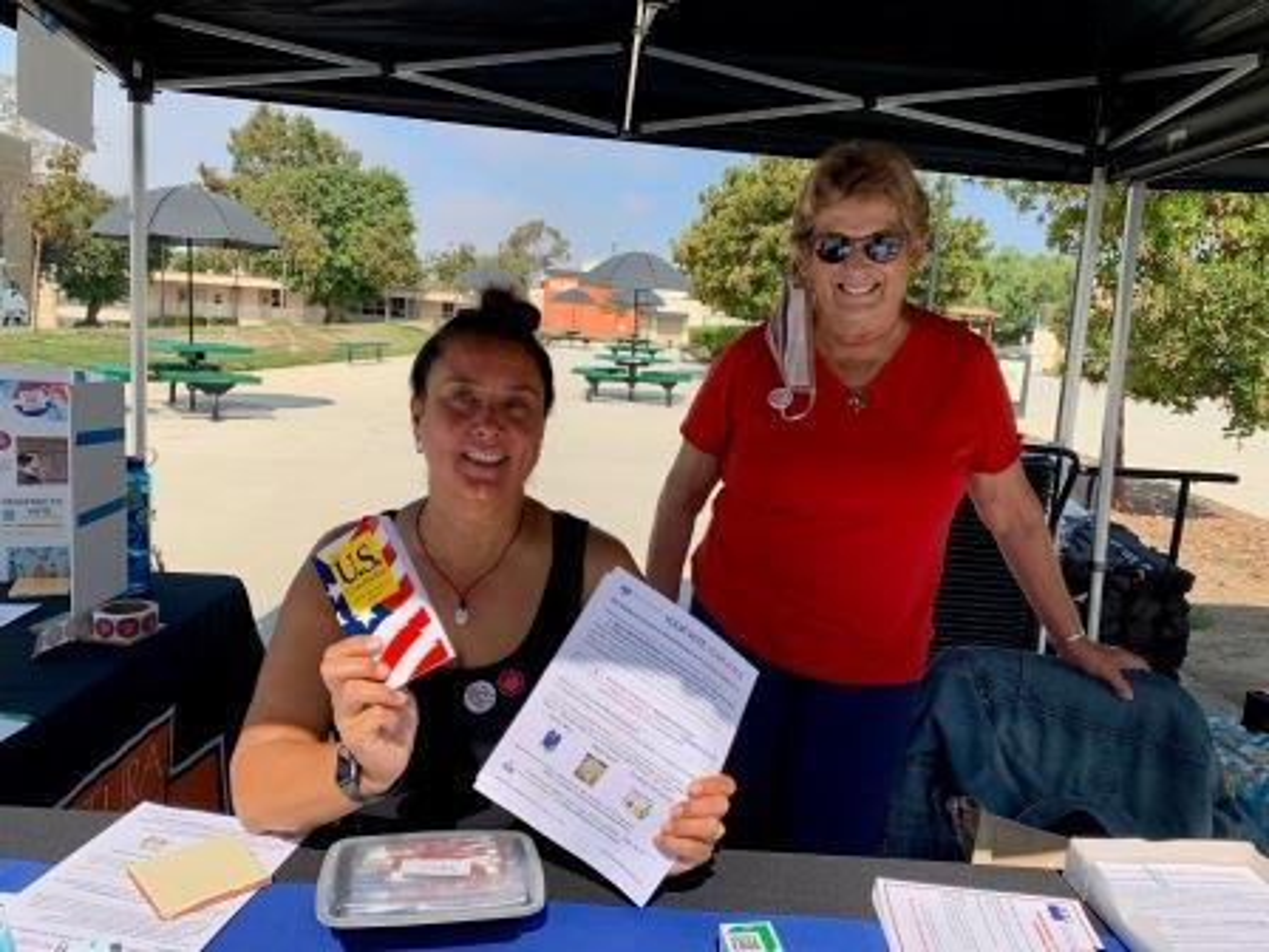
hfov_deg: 67.3
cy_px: 476
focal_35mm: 26
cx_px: 634
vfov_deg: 53.1
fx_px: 953
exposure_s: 1/1634
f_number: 1.8
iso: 25
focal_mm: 4.25
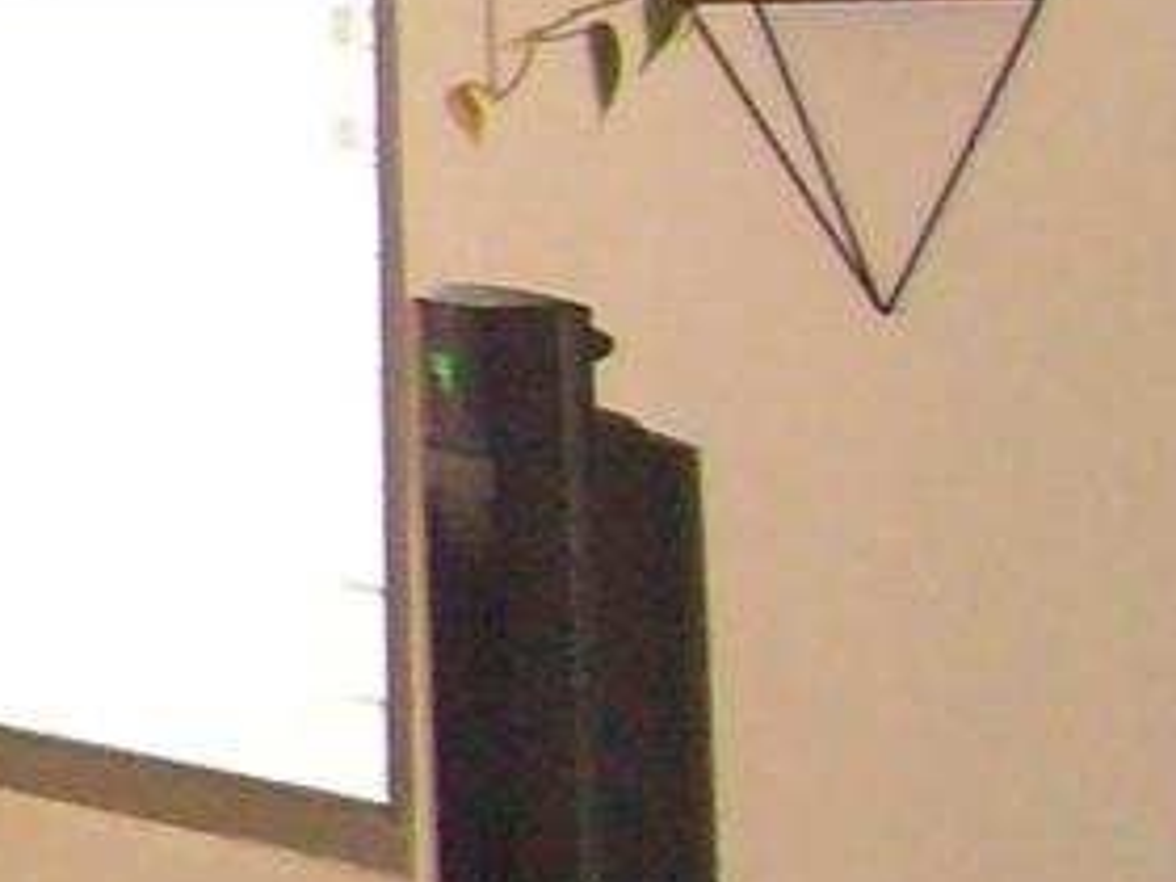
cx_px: -1978
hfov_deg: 10.1
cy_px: 202
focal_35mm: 160
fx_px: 5436
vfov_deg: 9.3
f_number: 2.8
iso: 200
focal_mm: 4.6
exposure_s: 1/30
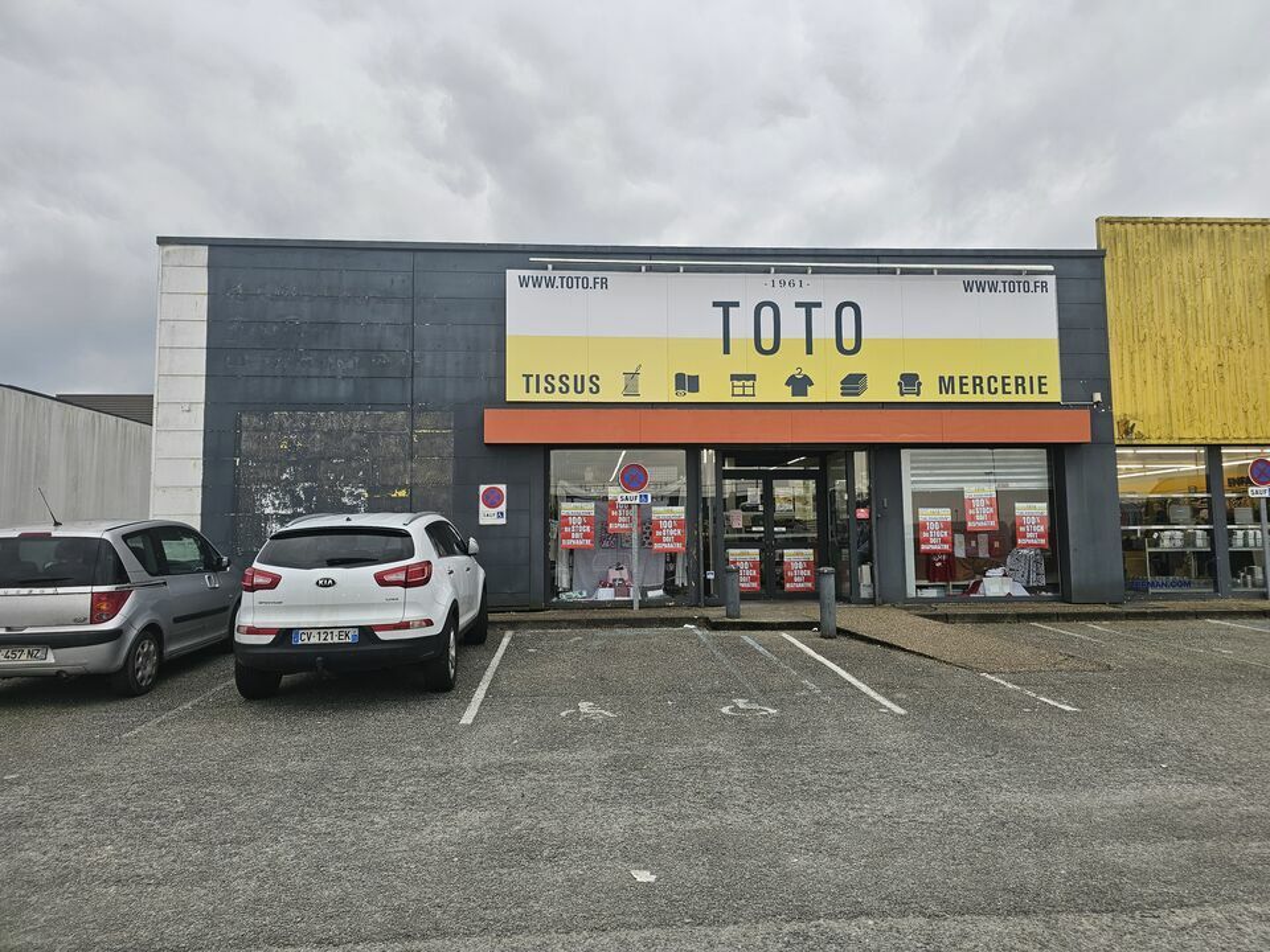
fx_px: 844
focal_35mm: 23
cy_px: 476
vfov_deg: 58.9
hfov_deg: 73.9
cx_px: 635
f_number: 1.7
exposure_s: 1/190
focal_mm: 6.3
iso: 25
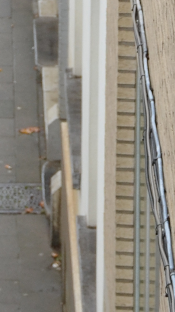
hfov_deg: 3.1
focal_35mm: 387
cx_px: -265
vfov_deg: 5.4
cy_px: -419
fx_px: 3192
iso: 200
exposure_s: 1/125
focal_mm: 42
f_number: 5.6
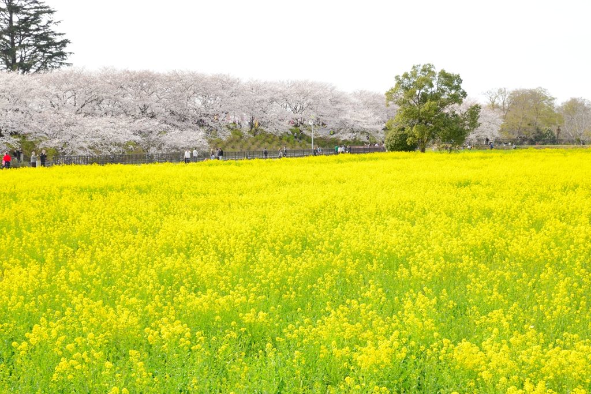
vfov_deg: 28.1
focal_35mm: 48
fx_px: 788
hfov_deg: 41.1
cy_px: 197
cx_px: 296
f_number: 8
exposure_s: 1/640
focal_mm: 48
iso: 800
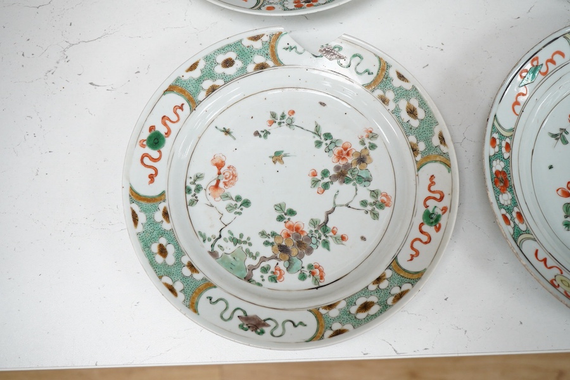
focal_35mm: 45
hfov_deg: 43.6
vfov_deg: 29.9
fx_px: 712
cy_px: 190
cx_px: 285
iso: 1250
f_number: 7.1
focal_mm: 30
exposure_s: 1/125
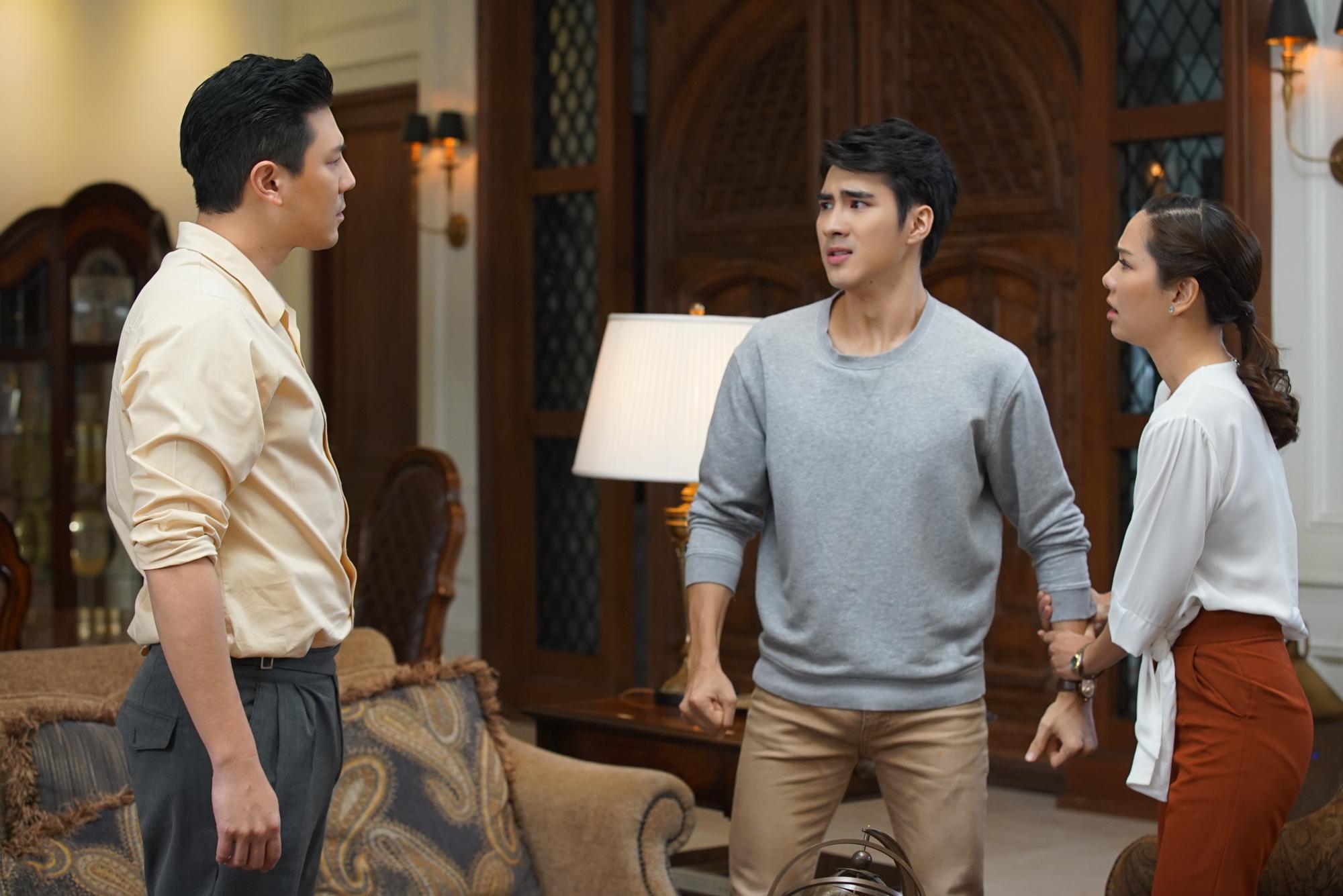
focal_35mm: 70
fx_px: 2612
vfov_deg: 19.5
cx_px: 672
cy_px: 448
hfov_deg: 28.8
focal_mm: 70
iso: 2500
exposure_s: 1/125
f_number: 4.5
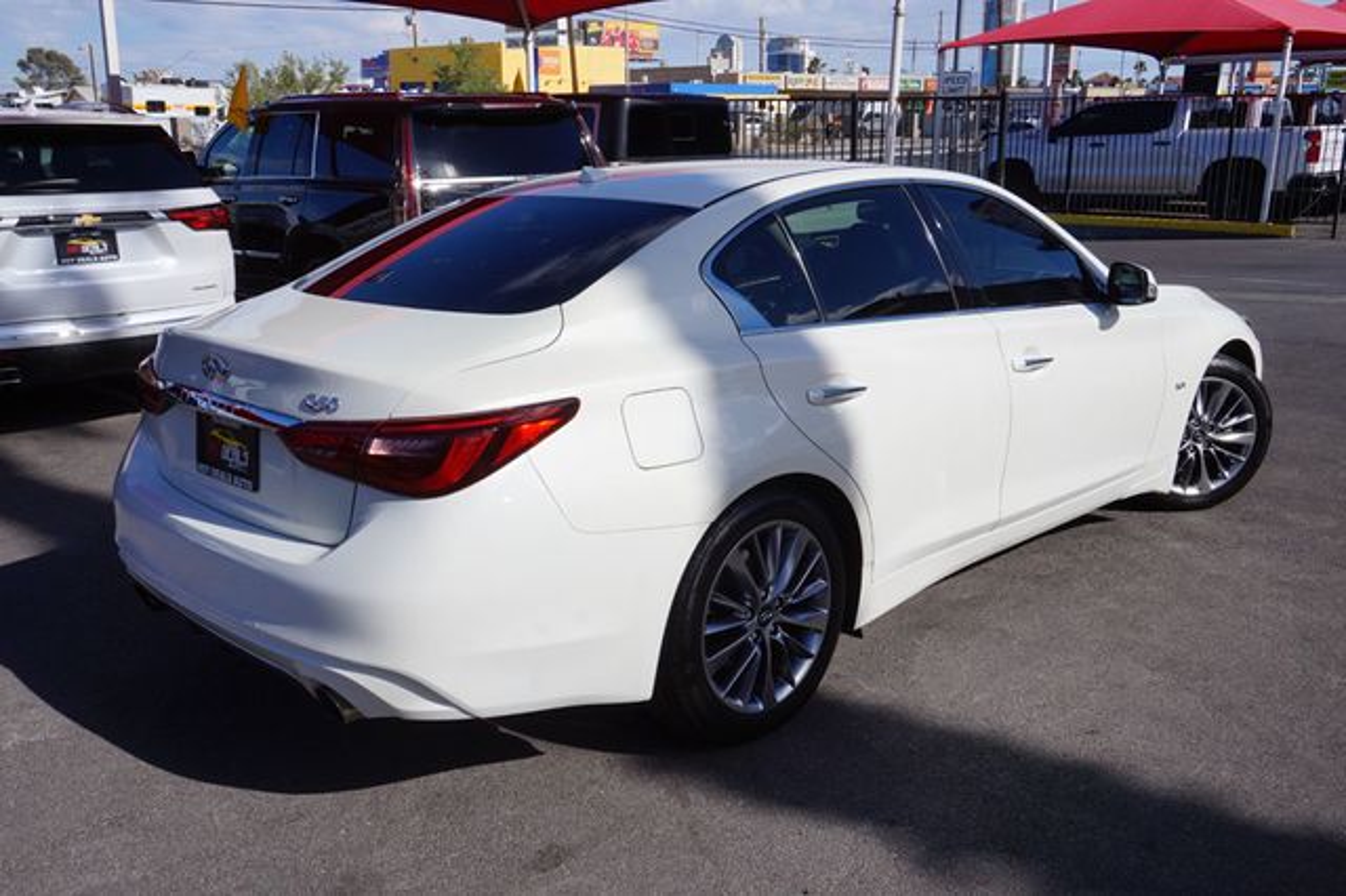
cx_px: 673
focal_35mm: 32
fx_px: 1177
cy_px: 448
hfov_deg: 59.5
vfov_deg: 41.7
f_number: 14
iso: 100
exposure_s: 1/160
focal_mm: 21
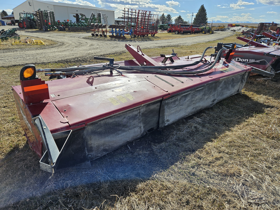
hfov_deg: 73.9
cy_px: 105
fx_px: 186
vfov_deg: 58.9
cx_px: 140
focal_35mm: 23
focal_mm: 5.4
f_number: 1.8
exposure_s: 1/2077
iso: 25
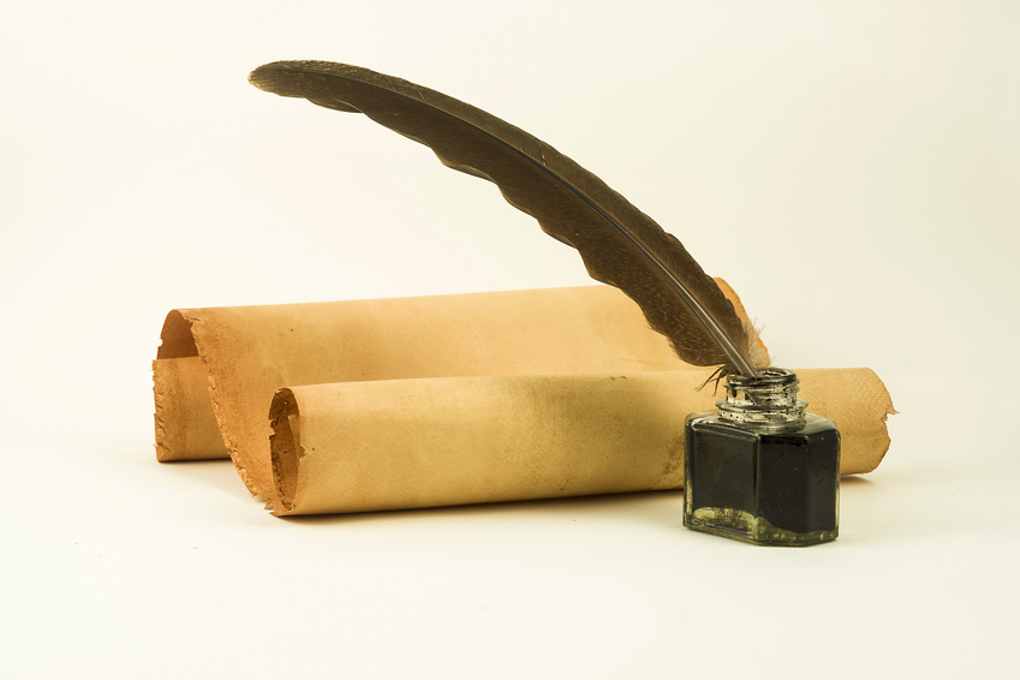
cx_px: 510
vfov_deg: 18.2
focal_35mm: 75
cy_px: 340
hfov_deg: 27.0
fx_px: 2125
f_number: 10
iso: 50
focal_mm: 50
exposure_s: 1/100
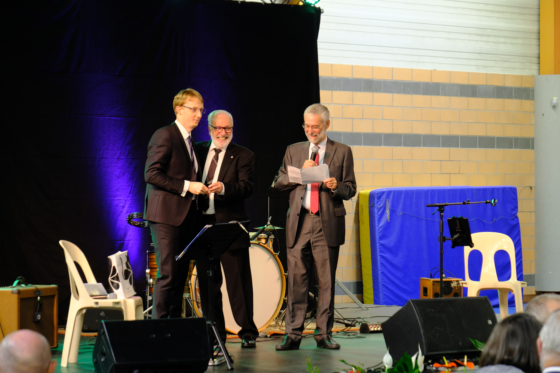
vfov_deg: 13.0
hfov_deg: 19.5
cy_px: 186
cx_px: 280
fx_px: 1633
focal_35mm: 105
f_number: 5.3
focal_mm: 70.2
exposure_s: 1/38
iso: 800
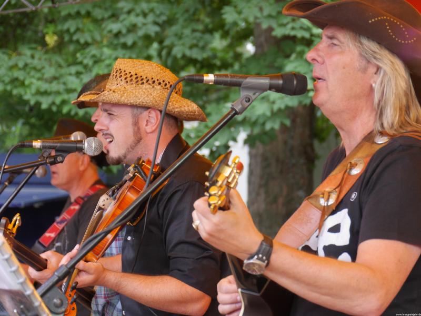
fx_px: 1970
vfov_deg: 9.2
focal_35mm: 162
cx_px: 210
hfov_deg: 12.2
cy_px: 158
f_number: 5.8
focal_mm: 81
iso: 1000
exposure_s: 1/160
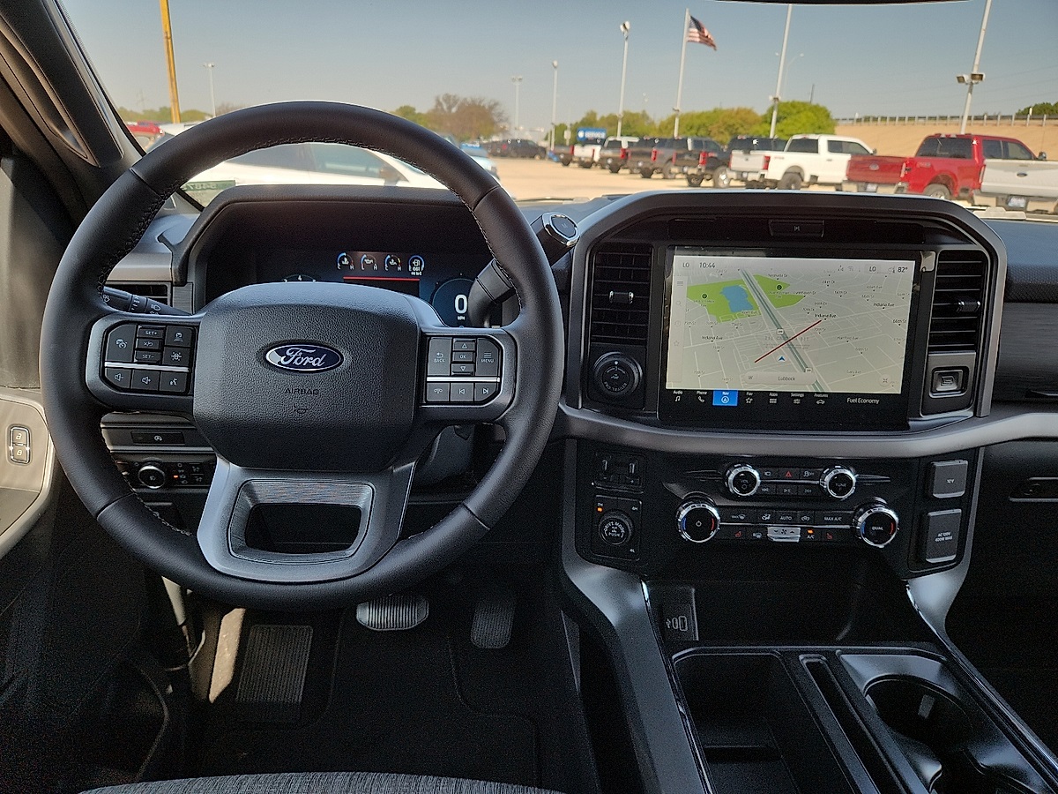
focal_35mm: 23
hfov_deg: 73.9
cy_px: 397
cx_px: 529
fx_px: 703
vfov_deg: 58.9
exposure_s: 1/250
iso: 50
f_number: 1.8
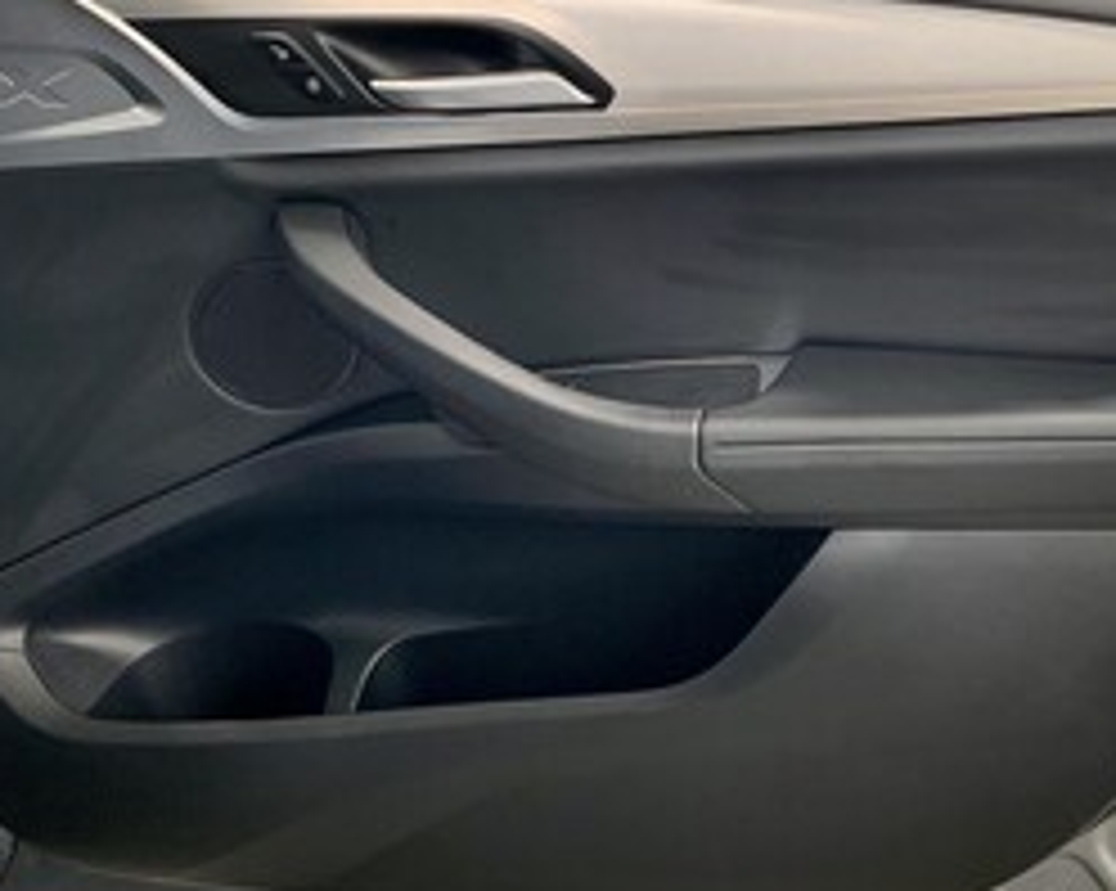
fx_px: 1584
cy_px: 416
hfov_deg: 38.8
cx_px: 603
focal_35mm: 48
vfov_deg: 31.4
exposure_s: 1/62
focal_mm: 3
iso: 64
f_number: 1.8
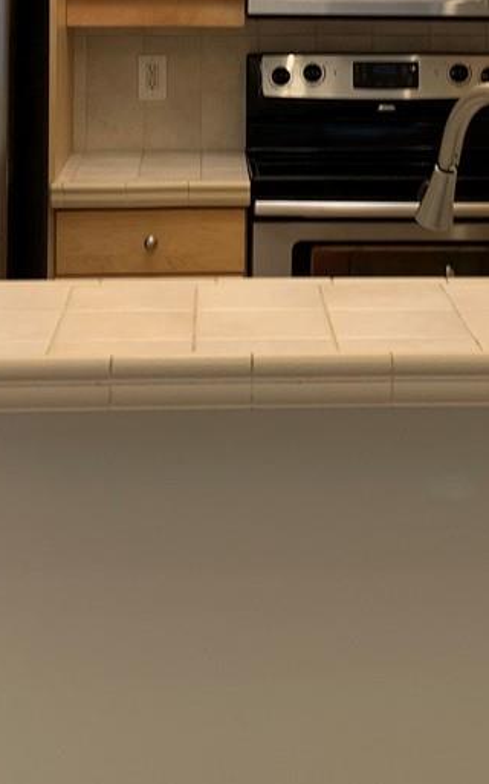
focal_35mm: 86
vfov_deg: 23.2
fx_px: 1836
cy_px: 12
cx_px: 324
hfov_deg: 15.1
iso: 50
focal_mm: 4.25
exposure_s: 1/60
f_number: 1.8
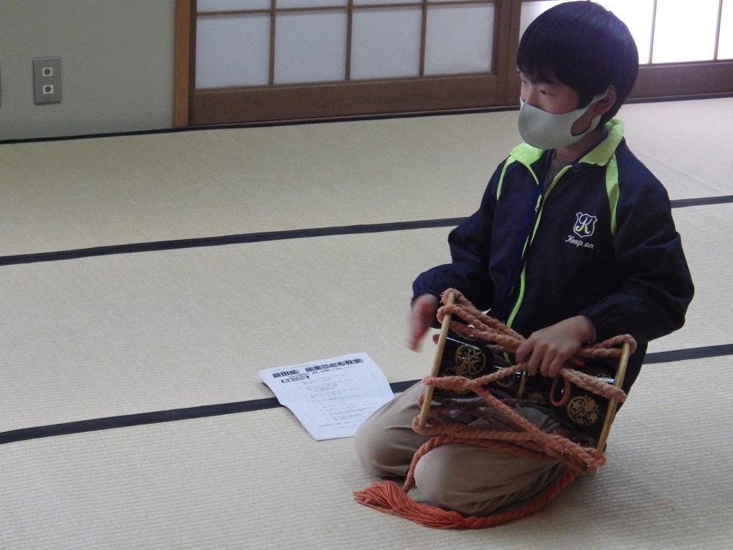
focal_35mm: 103
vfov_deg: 14.4
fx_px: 2181
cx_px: 366
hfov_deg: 19.1
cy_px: 275
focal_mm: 18.4
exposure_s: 1/45
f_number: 4.6
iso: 800
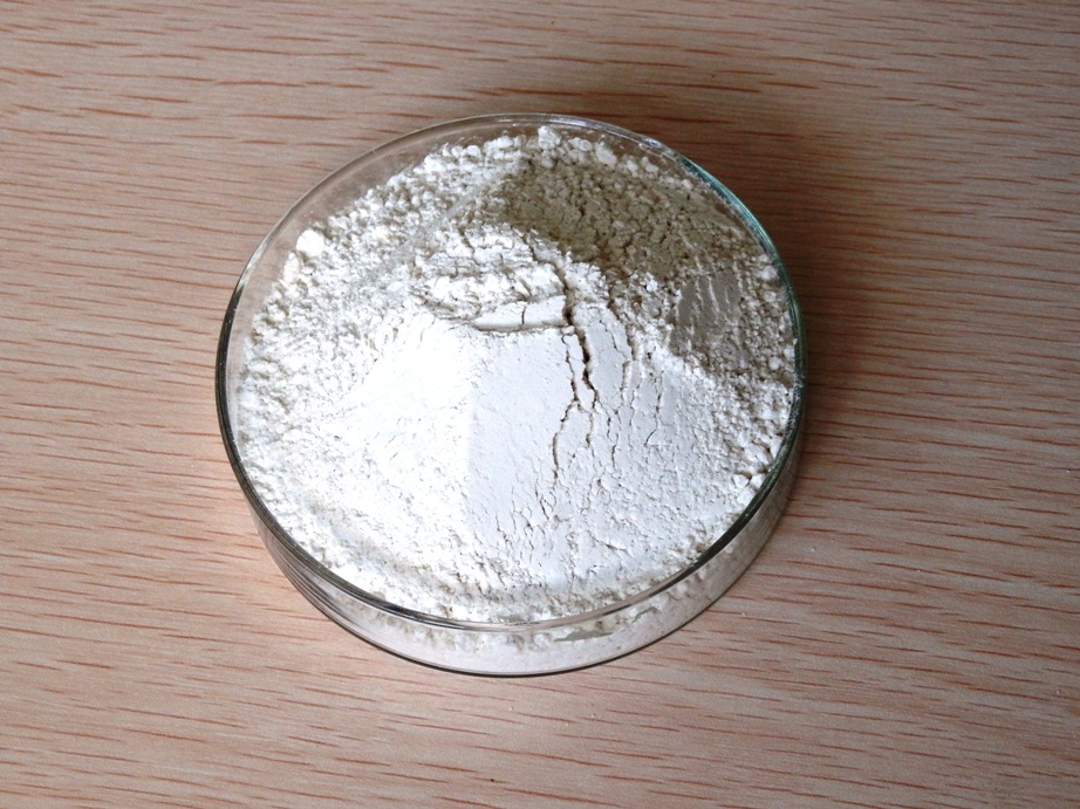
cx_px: 540
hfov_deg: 20.2
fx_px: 3026
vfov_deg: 15.2
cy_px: 404
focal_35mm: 97
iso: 320
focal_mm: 17.3
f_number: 4.9
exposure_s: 1/100
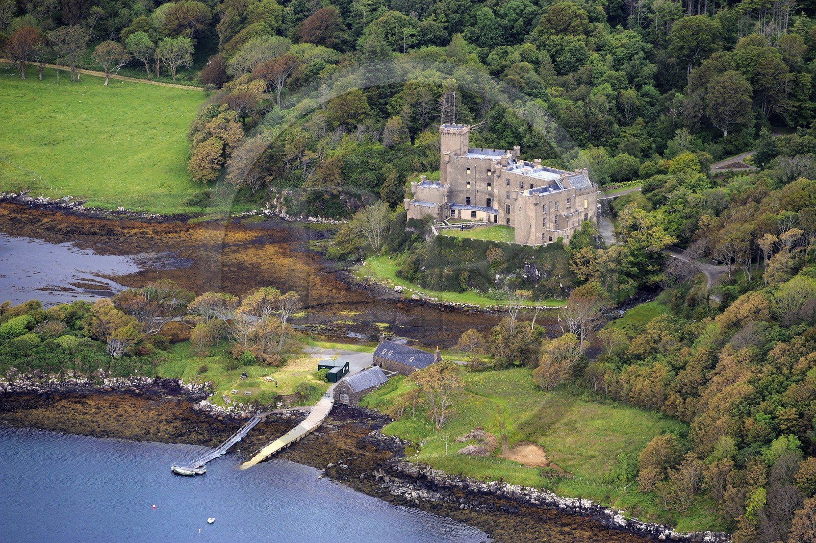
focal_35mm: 200
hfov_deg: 10.3
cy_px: 272
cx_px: 408
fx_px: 4529
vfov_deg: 6.9
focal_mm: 200
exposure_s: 1/640
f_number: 6.3
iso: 800
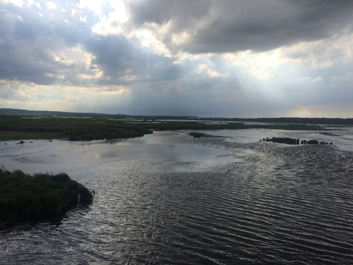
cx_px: 176
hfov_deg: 61.7
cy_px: 132
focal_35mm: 29
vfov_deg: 48.2
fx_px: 296
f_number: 2.2
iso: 32
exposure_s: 1/2933
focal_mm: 4.15
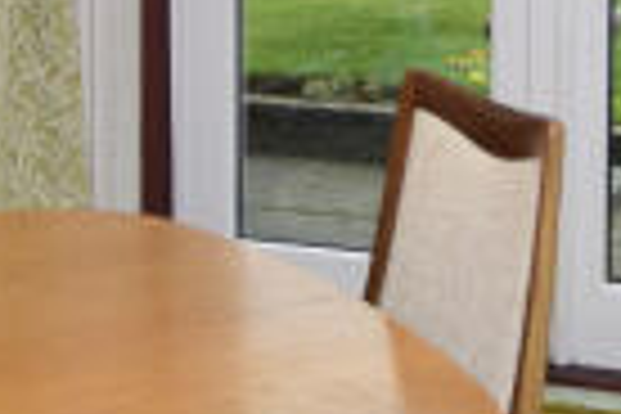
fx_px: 1915
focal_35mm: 111
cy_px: -250
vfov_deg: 11.7
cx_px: 513
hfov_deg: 18.2
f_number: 4
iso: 250
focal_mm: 10
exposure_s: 1/160
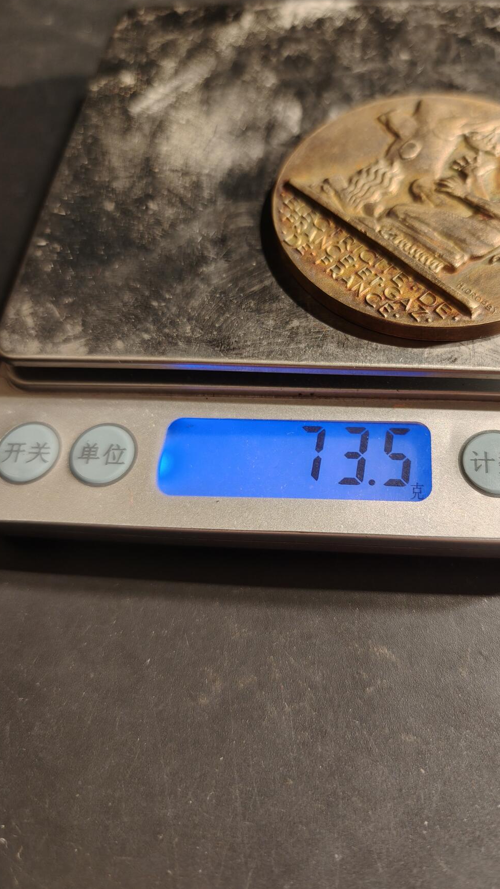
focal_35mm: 26
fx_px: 613
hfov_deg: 43.8
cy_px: 438
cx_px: 331
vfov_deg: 71.9
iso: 250
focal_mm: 6.06
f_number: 1.6
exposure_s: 1/182
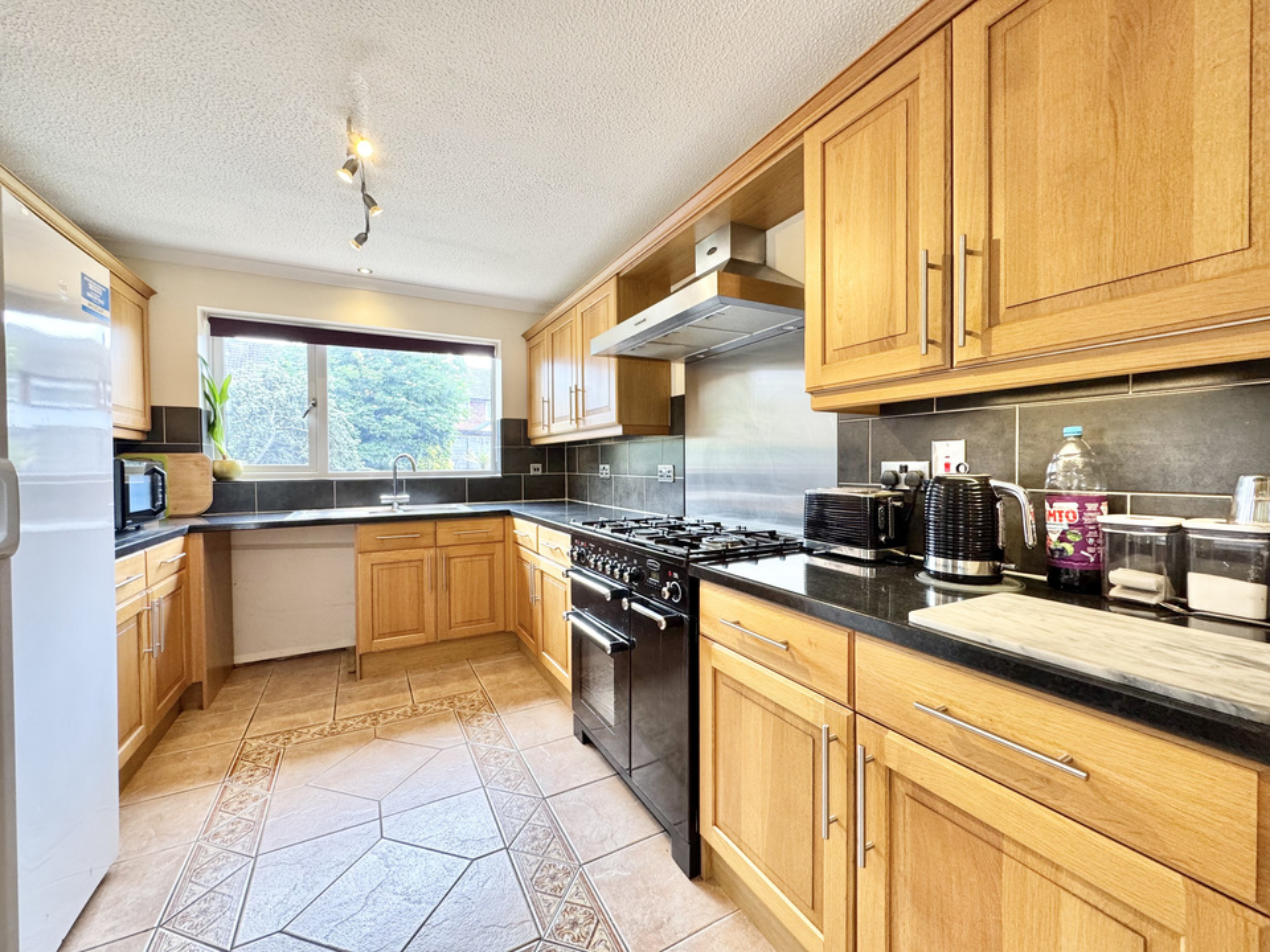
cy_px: 476
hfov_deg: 102.1
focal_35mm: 14
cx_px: 635
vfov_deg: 85.7
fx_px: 514
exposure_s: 1/100
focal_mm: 2.22
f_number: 2.2
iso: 200
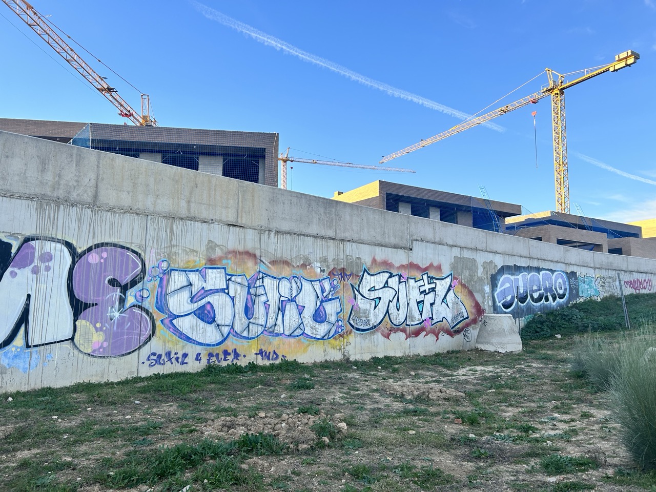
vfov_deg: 53.1
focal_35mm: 26
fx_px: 493
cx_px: 328
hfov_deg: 67.3
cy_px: 246
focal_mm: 5.7
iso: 50
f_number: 1.5
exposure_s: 1/887
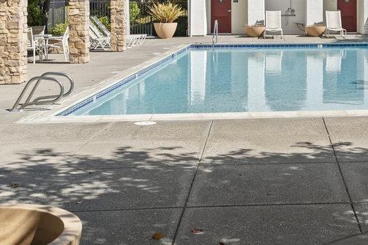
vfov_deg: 20.0
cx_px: 359
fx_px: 684
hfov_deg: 28.4
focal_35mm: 67
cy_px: 34
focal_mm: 33
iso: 100
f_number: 8
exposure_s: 1/160
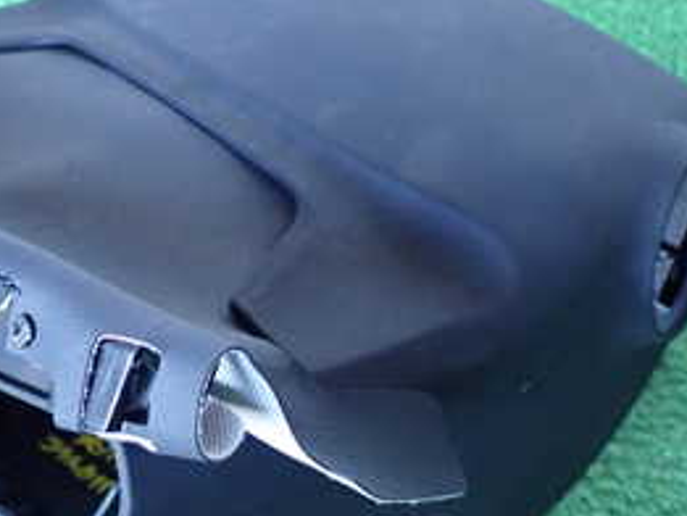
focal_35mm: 69
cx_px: 137
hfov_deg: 27.6
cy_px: 290
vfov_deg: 21.3
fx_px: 1370
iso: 320
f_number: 2.3
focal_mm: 5.4
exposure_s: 1/30
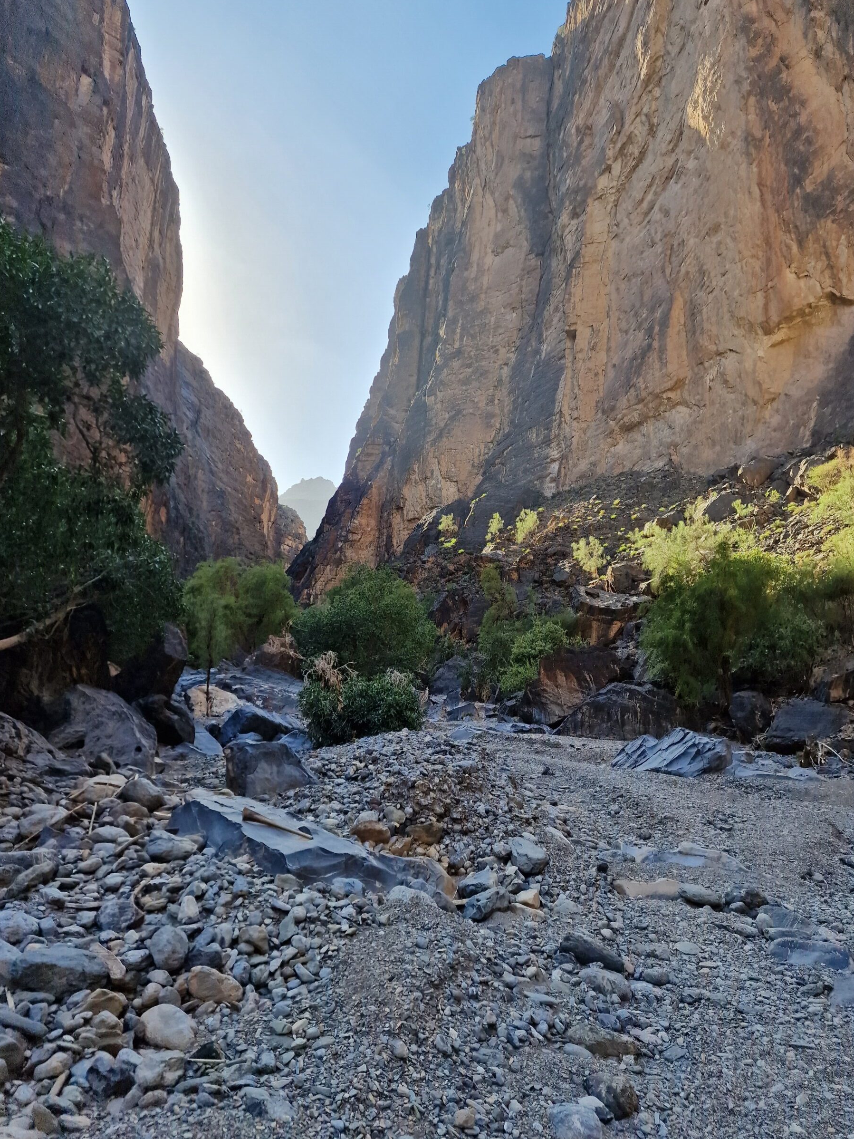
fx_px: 789
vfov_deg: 71.6
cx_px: 428
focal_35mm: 24
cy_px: 567
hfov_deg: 56.8
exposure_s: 1/425
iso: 50
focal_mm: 6.4
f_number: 1.8
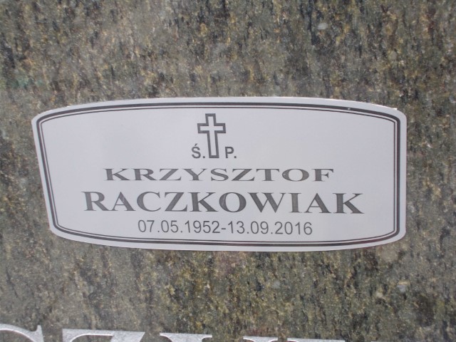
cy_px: 171
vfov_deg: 22.3
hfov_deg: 29.4
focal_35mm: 66
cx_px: 228
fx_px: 869
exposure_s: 1/60
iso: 180
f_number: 5.3
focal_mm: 11.8
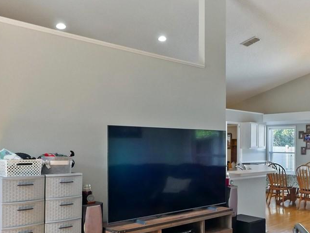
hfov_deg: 50.7
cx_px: 227
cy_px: 164
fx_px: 313
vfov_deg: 39.9
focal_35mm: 35
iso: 640
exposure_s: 1/60
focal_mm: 7
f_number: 4
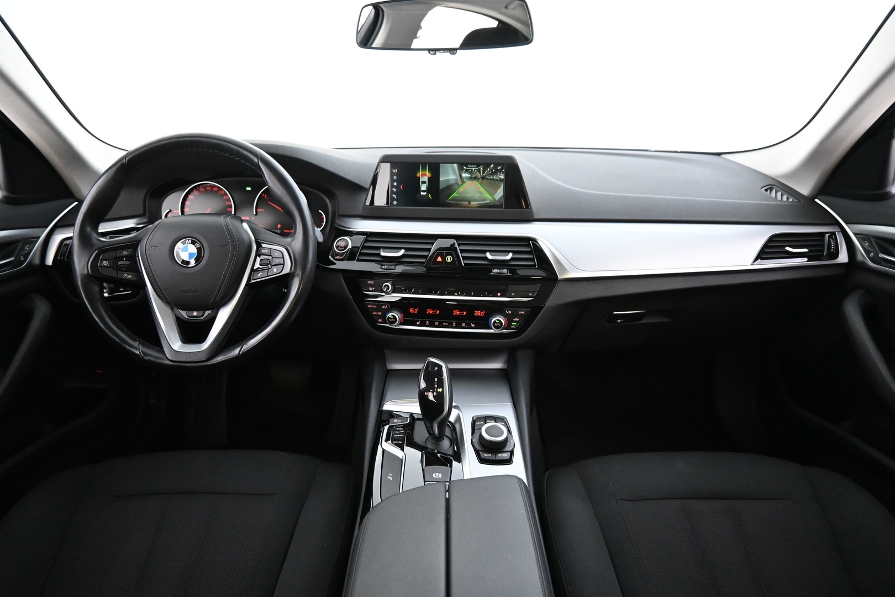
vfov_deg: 53.1
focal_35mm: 24
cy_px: 298
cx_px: 448
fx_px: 597
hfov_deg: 73.7
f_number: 3.5
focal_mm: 16
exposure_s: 1/25
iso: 4500
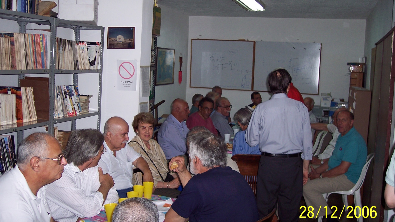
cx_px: 199
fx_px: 450
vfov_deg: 27.7
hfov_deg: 47.4
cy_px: 100
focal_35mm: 43
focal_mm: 8
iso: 100
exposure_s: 1/60
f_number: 2.8
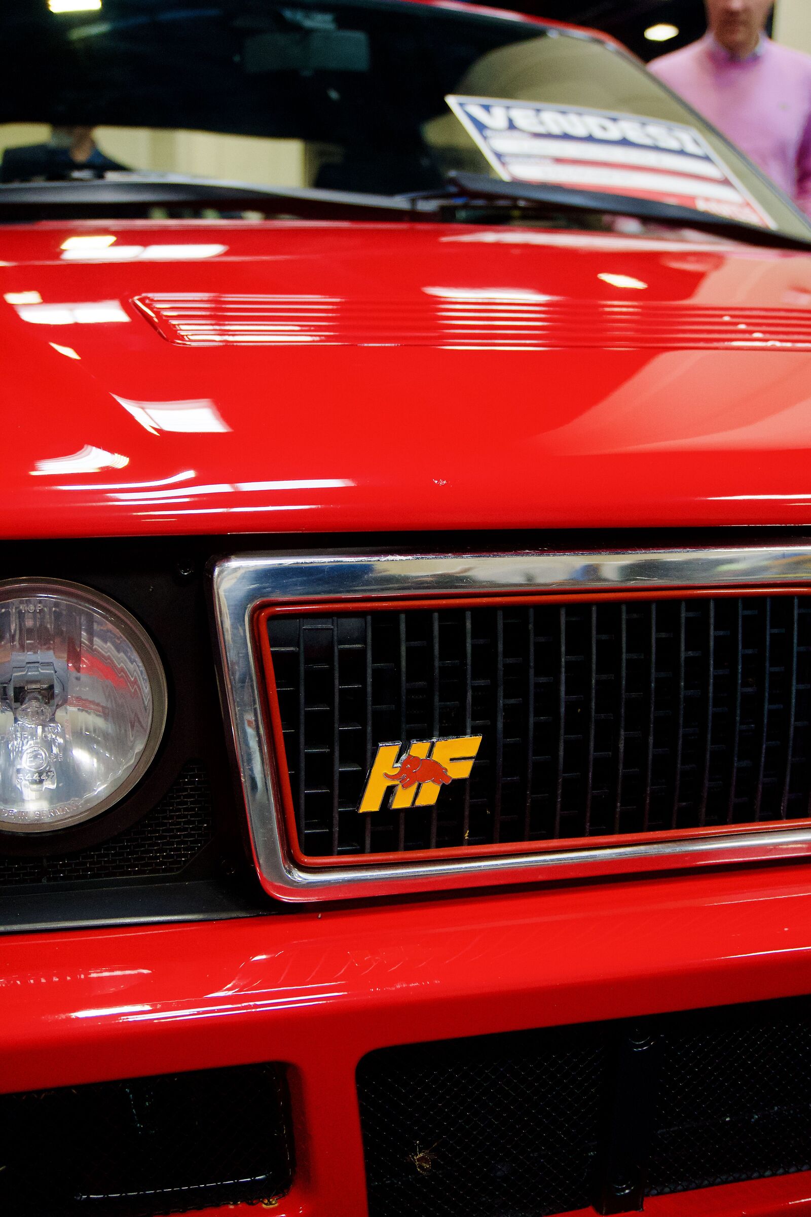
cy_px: 608
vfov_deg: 49.6
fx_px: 1318
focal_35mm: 39
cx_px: 406
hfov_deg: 34.2
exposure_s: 1/160
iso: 1600
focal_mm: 26
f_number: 4.5
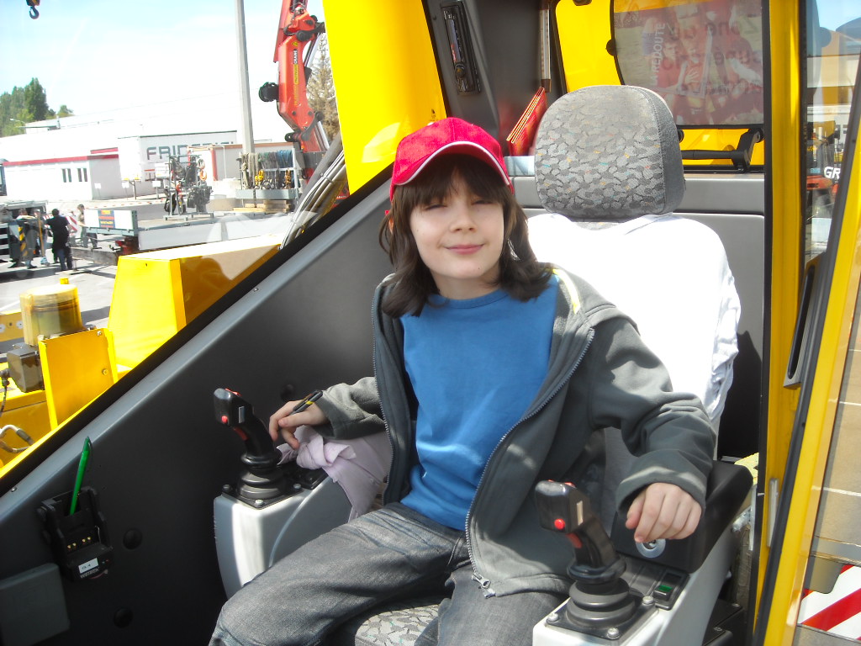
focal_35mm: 35
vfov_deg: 40.7
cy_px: 323
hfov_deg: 52.6
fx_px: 871
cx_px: 430
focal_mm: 5.7
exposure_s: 1/296
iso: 64
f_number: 2.8
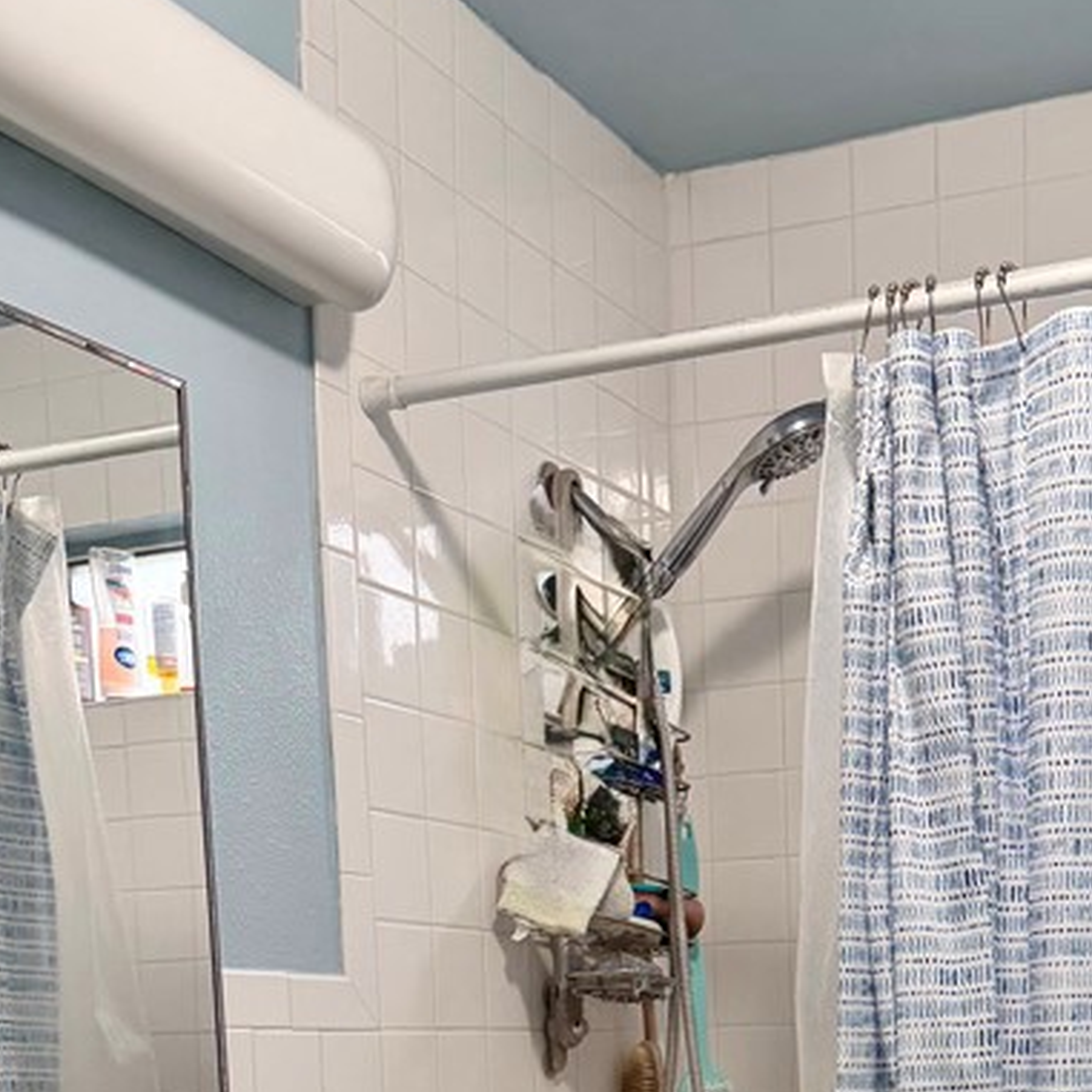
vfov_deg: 26.8
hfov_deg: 29.8
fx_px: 2034
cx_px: 751
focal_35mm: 57
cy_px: 1293
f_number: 1.78
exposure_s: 1/120
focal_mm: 6.76
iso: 200
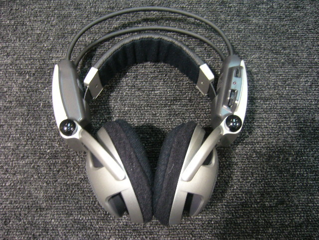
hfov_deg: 52.6
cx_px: 160
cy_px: 120
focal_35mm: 35
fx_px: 323
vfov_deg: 40.7
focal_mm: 5.8
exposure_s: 1/15
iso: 200
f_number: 2.8
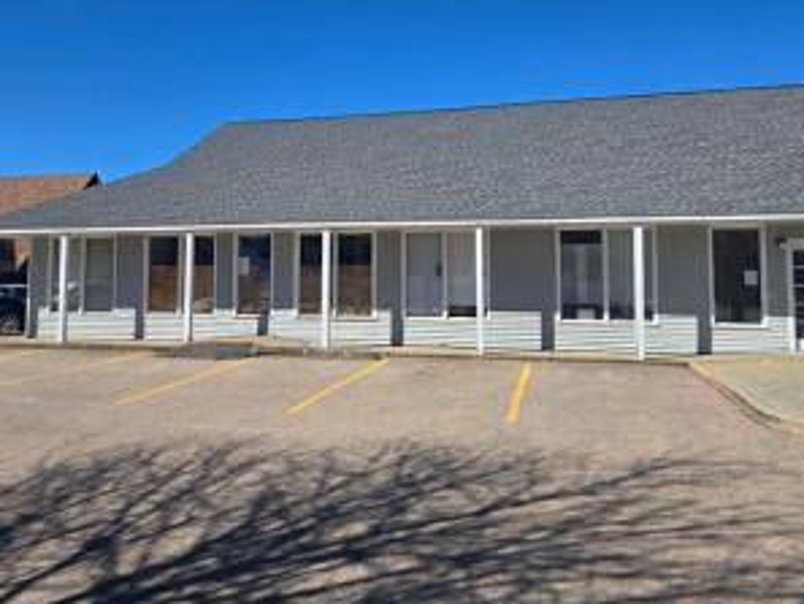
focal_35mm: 31
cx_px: 368
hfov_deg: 58.2
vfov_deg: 45.3
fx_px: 720
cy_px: 249
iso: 25
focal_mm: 5.4
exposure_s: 1/2252
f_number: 1.8
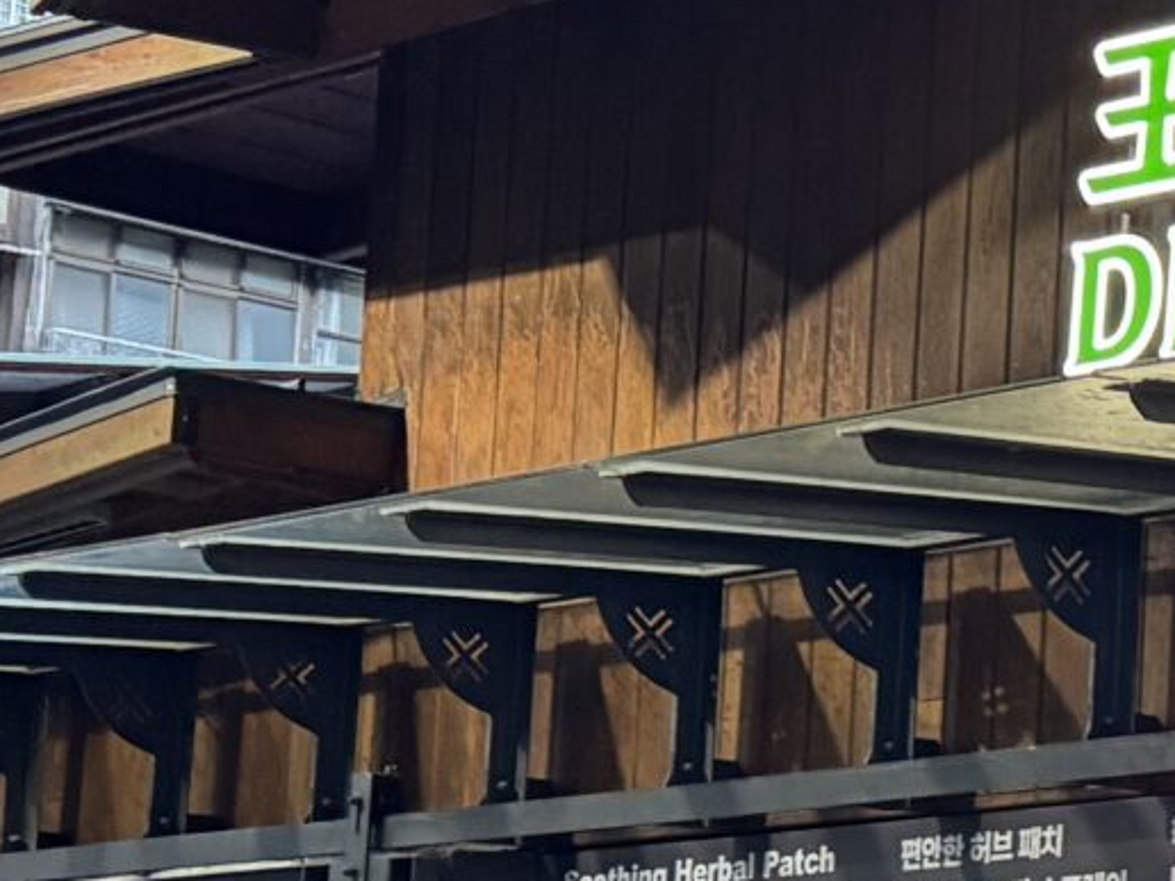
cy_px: 788
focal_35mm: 119
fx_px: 4039
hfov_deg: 13.2
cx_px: 2639
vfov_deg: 12.4
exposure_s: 1/60
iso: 500
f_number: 1.78
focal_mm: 6.76
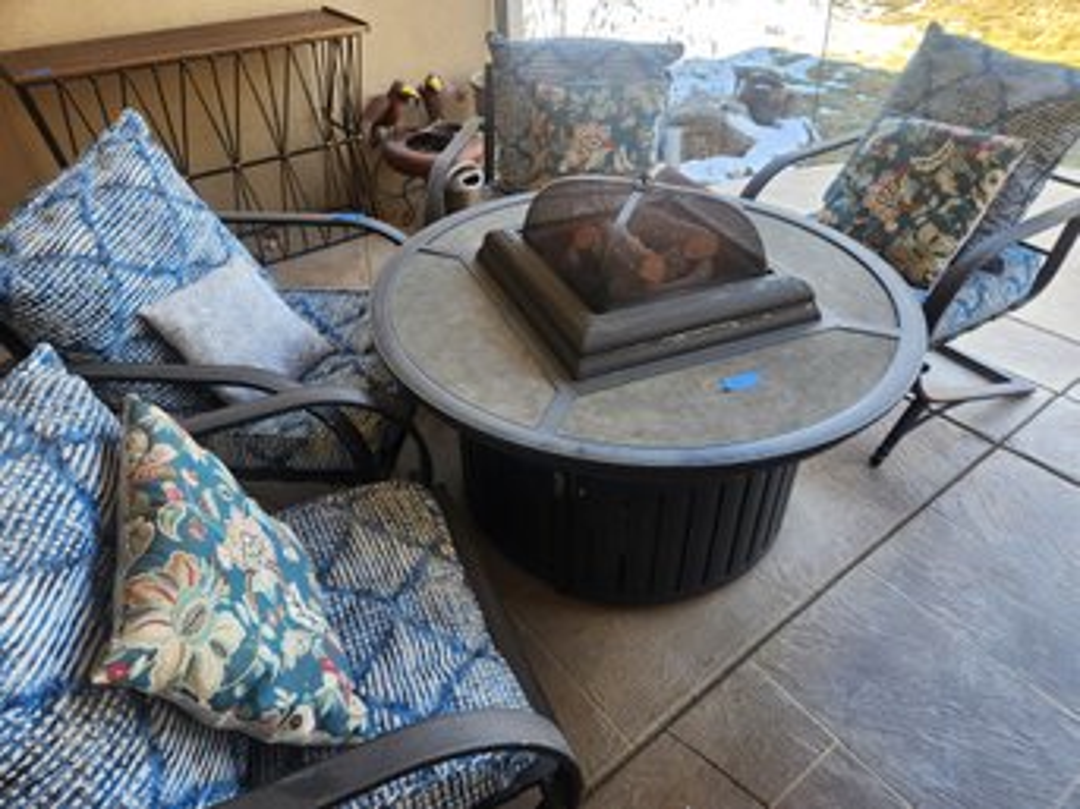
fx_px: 717
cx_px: 540
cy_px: 404
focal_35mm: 23
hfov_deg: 73.9
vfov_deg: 58.8
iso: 80
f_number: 1.8
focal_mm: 5.4
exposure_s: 1/180
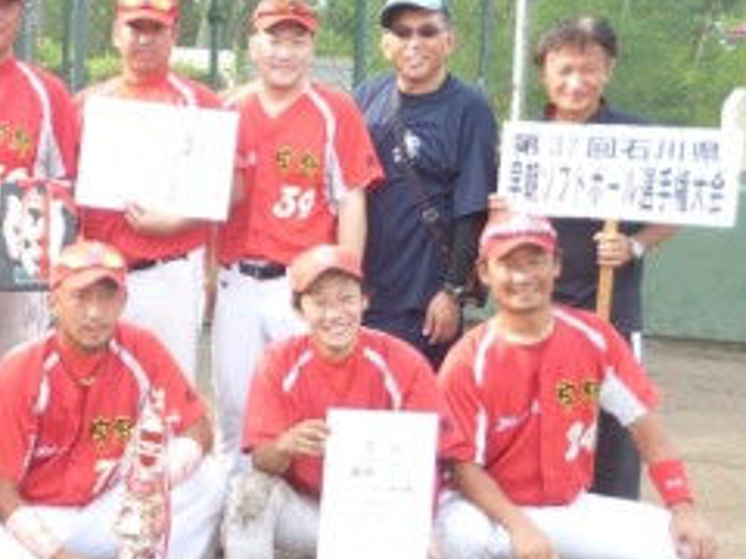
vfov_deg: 21.0
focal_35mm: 70
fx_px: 1509
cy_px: 345
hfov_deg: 26.1
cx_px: -22
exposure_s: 1/100
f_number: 3.1
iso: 100
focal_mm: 5
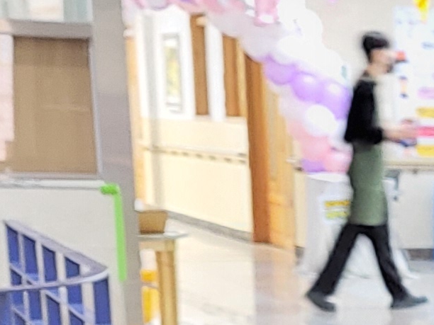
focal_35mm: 170
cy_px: 857
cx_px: 770
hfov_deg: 10.9
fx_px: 2131
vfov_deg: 7.9
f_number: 1.8
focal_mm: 4.25
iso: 640
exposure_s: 1/30
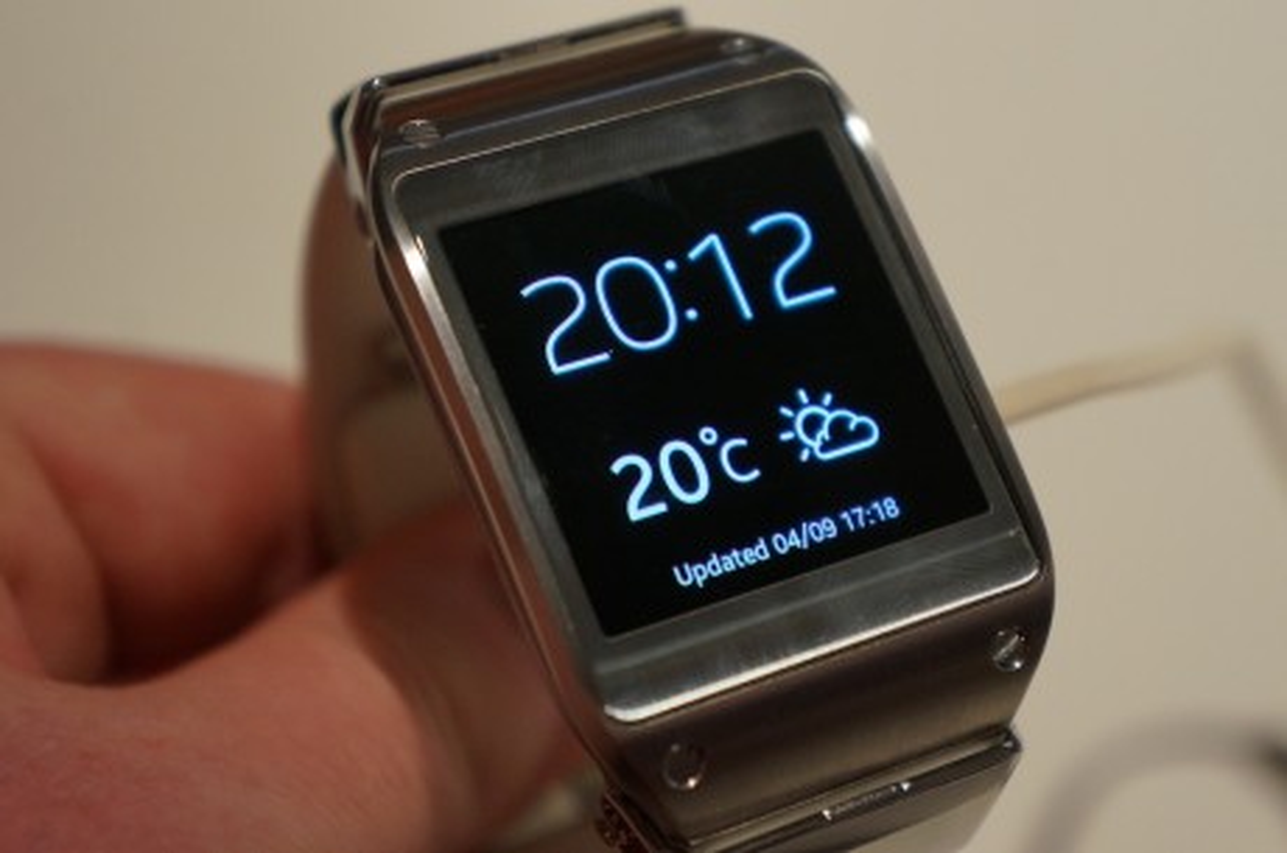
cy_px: 426
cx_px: 644
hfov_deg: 26.5
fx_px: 2730
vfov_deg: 17.8
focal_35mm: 76
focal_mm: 51
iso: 1600
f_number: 5
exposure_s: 1/160
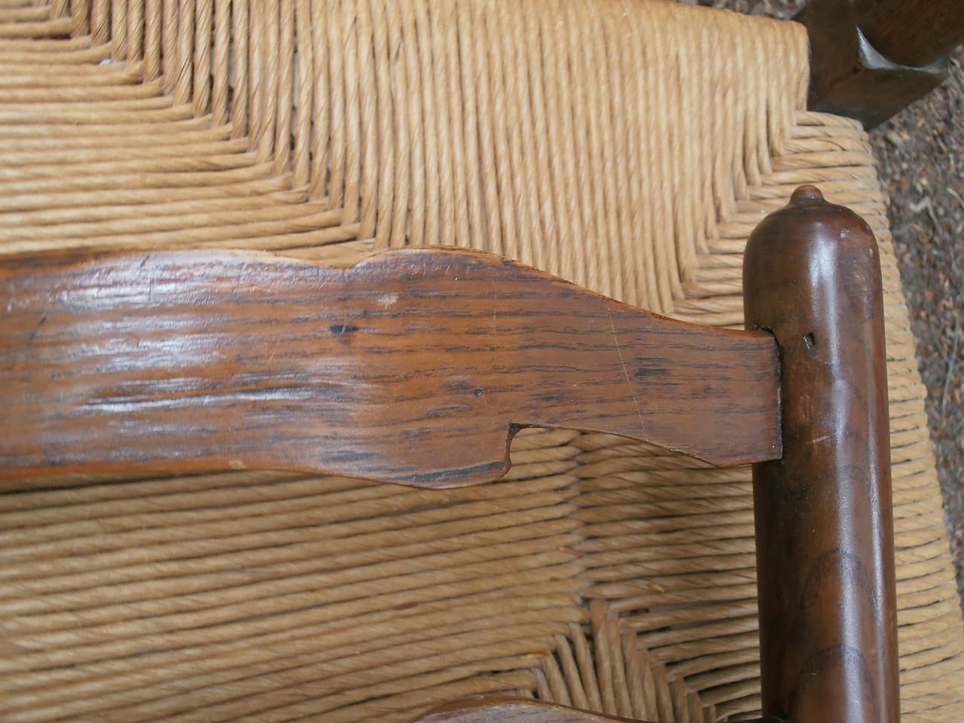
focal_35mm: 33
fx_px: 919
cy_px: 362
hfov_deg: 55.4
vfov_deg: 42.9
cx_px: 482
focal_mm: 5.93
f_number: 3.6
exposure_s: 1/15
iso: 125
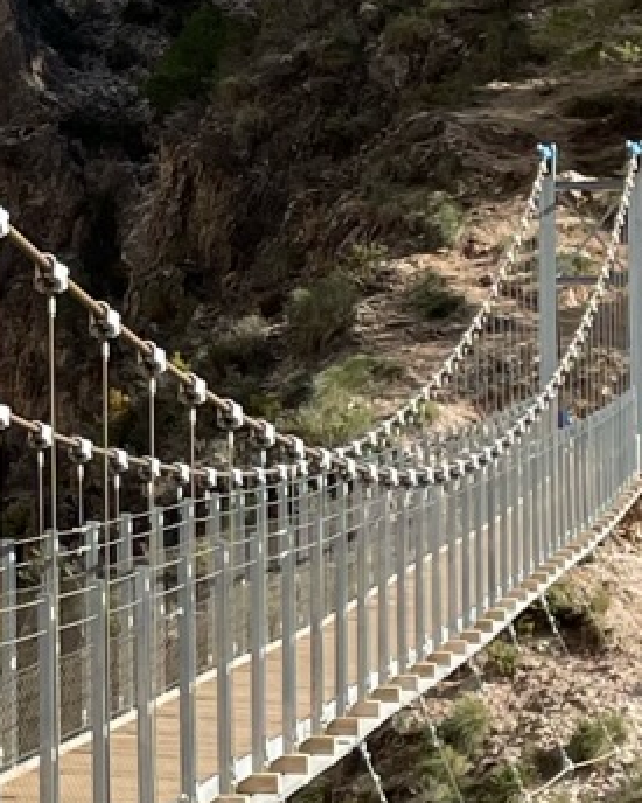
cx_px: -497
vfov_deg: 12.8
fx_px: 3588
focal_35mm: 151
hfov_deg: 9.7
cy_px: 384
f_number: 1.6
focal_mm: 4.2
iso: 32
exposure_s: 1/2959
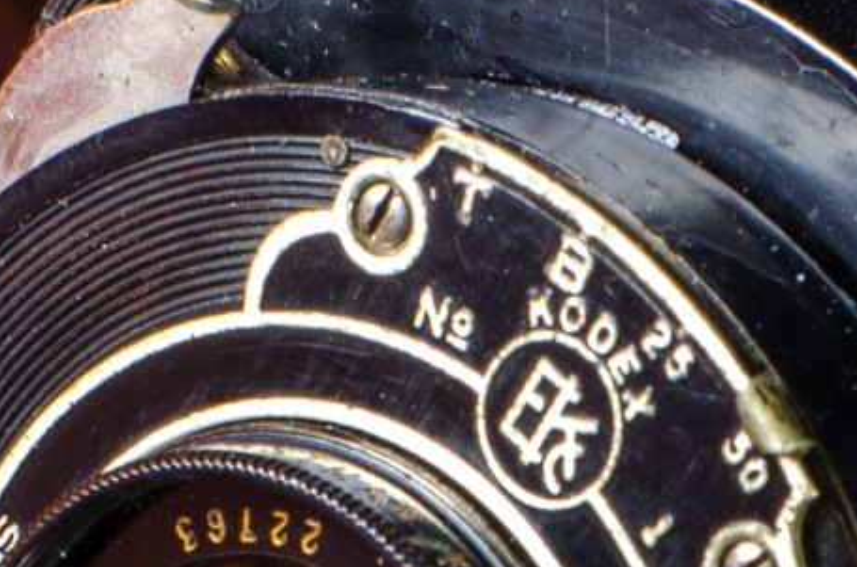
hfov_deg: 6.0
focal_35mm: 346
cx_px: 729
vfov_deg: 3.9
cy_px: 1222
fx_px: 8224
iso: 100
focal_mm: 35
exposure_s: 1/250
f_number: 3.5
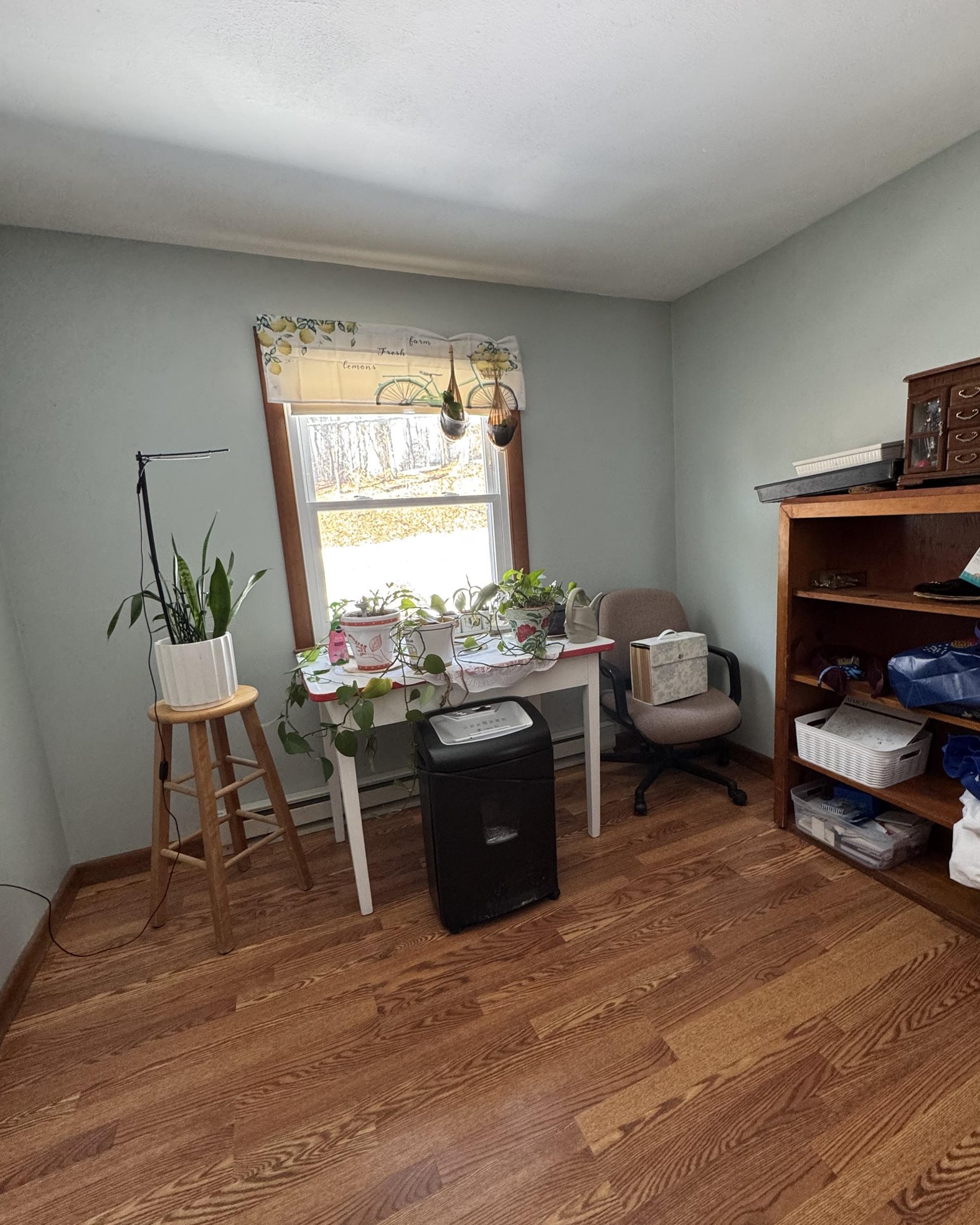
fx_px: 580
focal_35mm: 16
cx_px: 525
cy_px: 617
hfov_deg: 80.2
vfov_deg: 93.1
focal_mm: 2.22
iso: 250
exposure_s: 1/99
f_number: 2.2
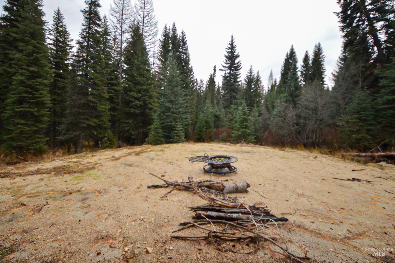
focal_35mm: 15
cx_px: 198
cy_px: 132
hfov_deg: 100.4
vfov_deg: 77.2
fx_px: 164
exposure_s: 1/200
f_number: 4
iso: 100
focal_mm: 10
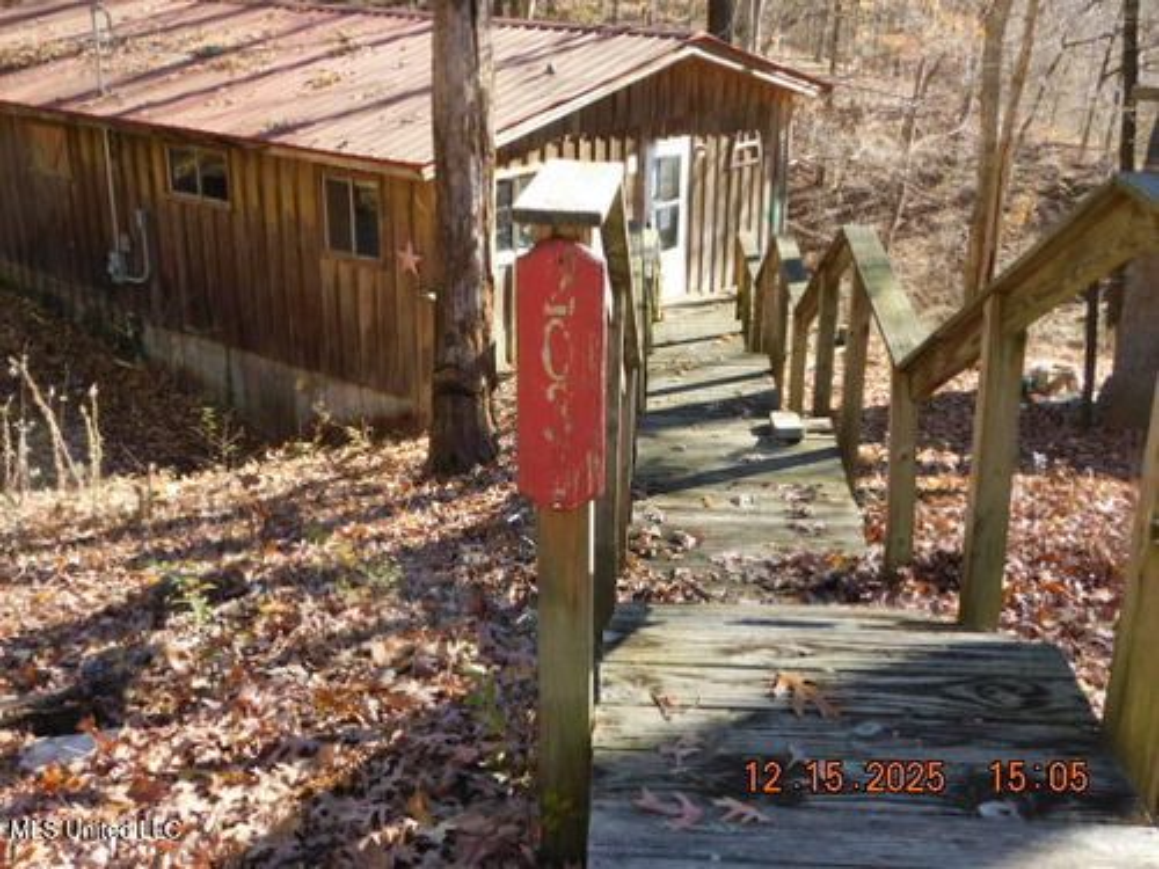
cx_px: 580
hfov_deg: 46.8
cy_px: 434
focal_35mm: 40
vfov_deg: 36.0
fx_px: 1339
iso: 125
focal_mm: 7.1
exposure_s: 1/200
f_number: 3.6
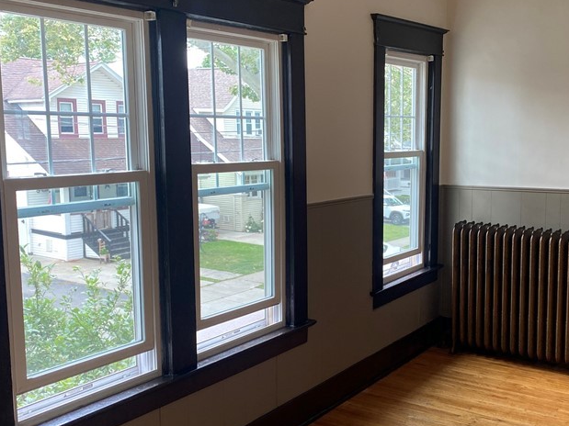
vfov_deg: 33.6
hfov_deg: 43.2
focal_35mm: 43
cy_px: 230
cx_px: 381
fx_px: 707
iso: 125
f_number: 1.8
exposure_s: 1/120
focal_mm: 4.25
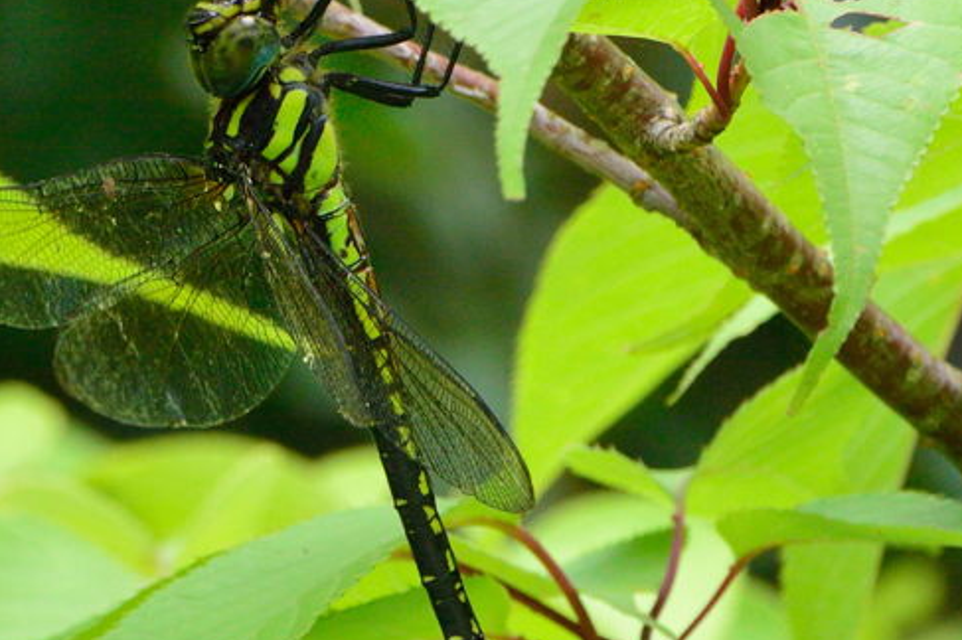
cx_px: 28
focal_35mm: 1022
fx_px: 27291
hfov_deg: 2.0
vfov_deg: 1.3
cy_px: 282
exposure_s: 1/100
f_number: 8
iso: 200
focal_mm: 180
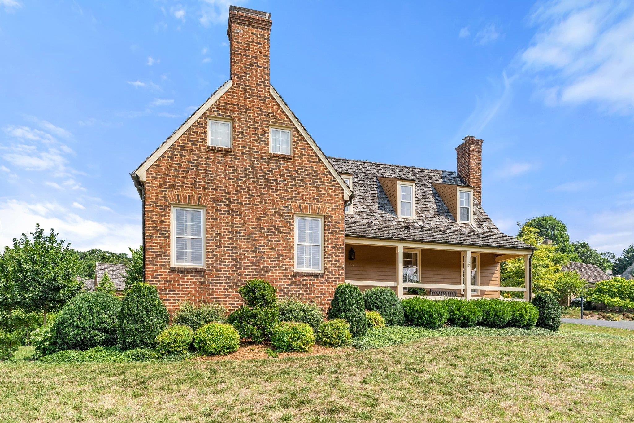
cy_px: 212
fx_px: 423
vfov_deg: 53.1
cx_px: 317
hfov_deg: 73.7
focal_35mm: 24
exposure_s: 1/250
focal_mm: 24
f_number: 13
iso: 250
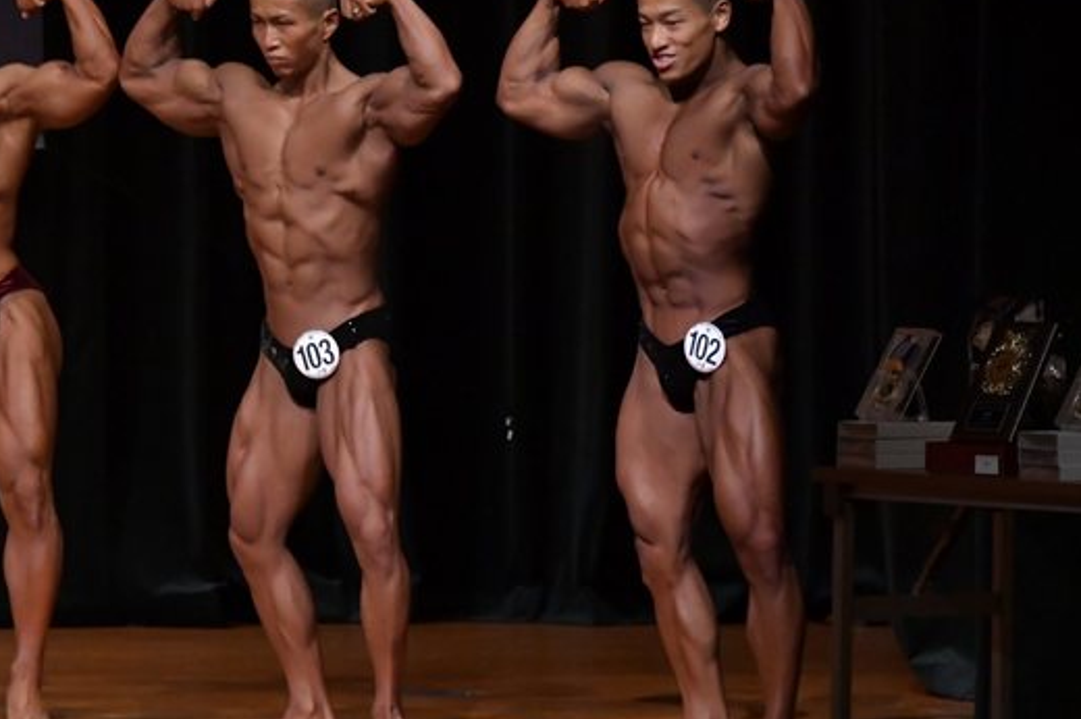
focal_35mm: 380
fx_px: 11403
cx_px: 400
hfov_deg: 5.4
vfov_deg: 3.6
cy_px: 341
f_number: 5.6
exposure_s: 1/400
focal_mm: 170
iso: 5000
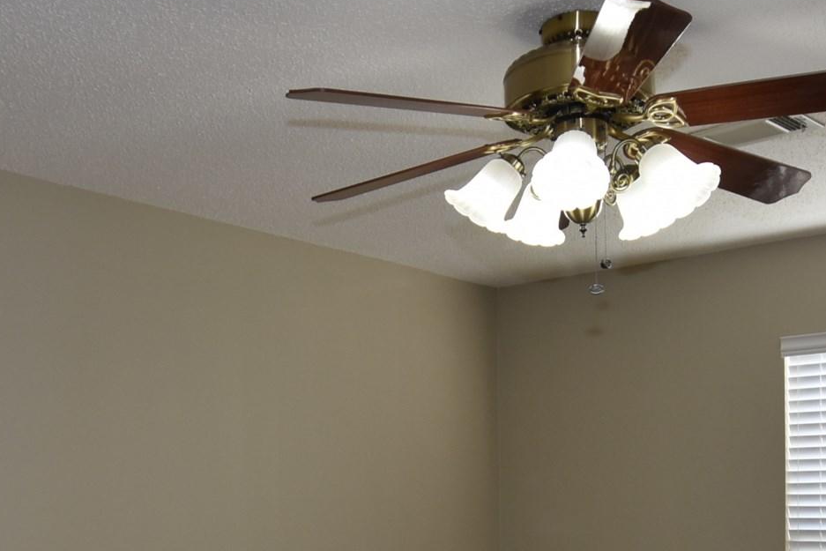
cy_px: 544
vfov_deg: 26.6
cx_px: 454
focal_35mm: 48
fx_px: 1101
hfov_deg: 41.1
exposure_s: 1/60
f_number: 4
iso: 200
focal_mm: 10
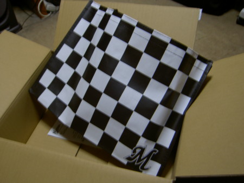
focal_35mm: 34
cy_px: 92
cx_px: 122
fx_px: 240
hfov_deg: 53.9
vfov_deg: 41.8
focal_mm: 5.6
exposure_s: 1/8
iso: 50
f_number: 2.8
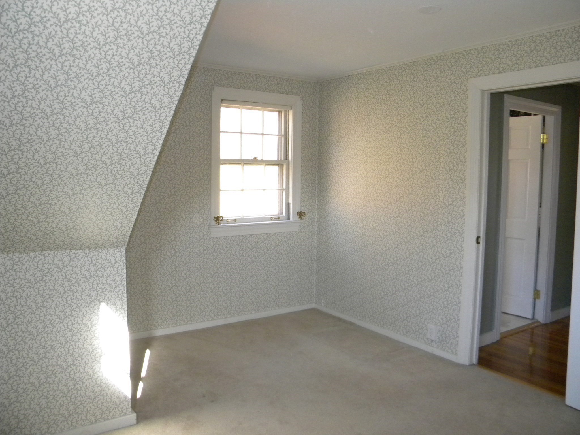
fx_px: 469
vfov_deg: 49.7
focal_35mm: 28
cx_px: 290
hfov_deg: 63.4
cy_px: 218
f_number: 3.5
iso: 400
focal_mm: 5
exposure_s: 1/55.5
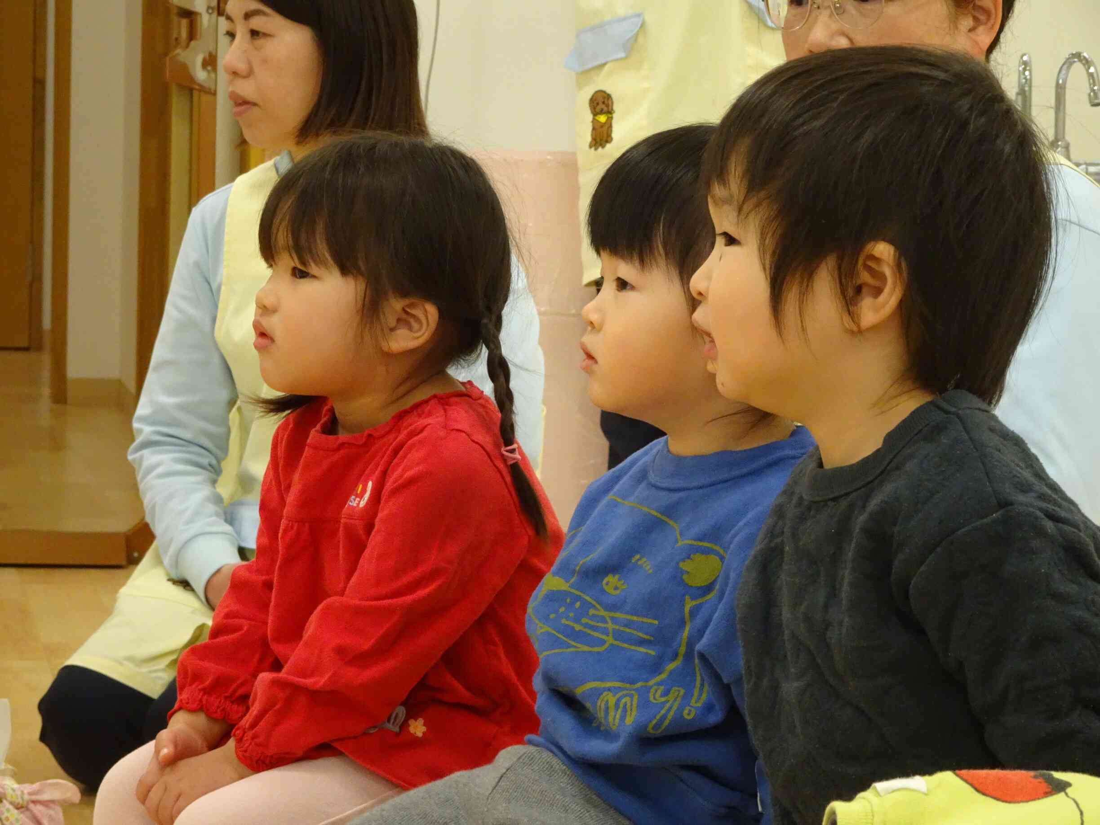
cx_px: 550
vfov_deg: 11.7
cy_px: 412
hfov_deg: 15.5
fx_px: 4036
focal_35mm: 127
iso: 800
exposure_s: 1/125
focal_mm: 21.7
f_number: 5.6
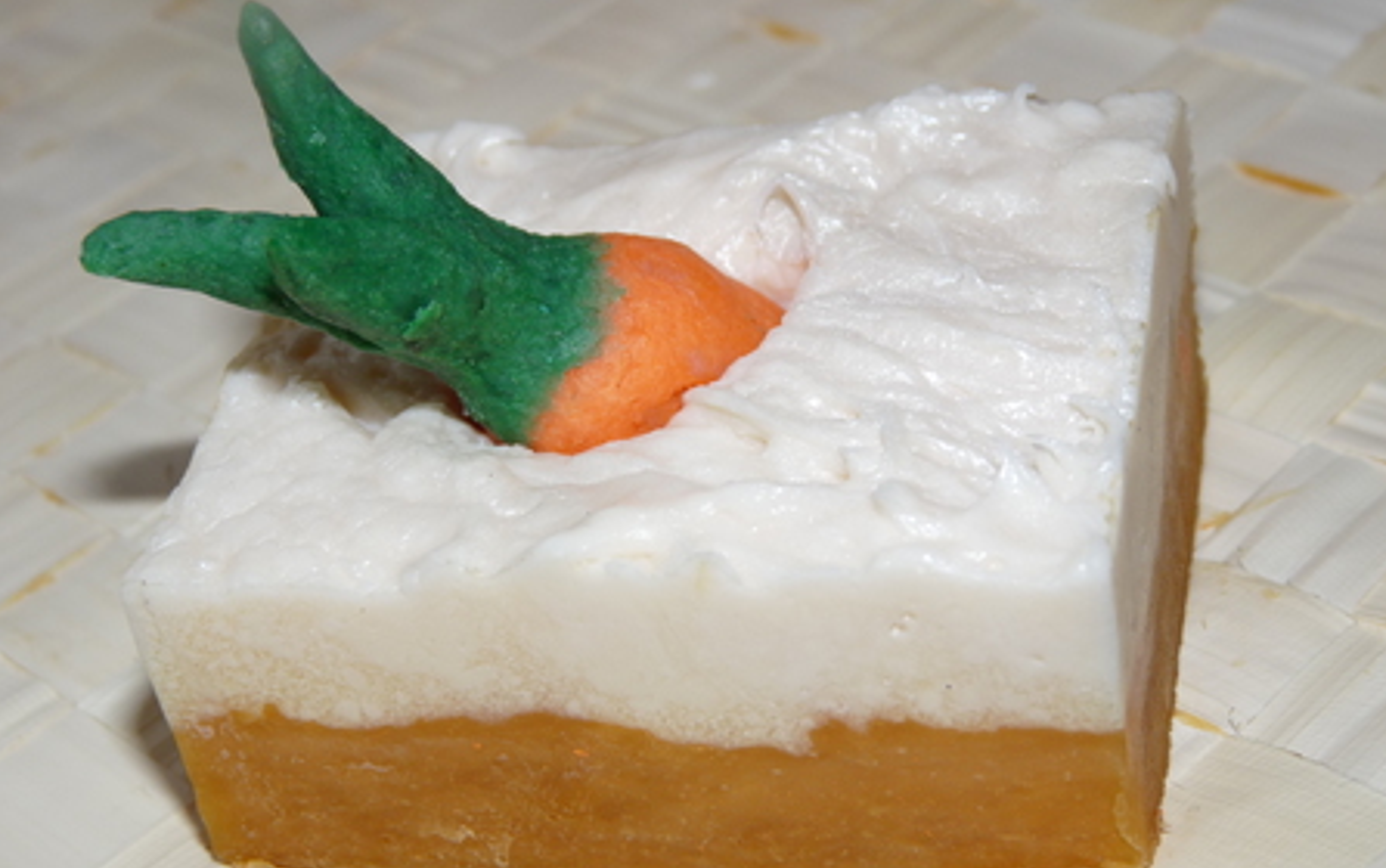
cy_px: 428
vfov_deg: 16.3
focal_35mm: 80
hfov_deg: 25.8
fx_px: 3024
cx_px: 691
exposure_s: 1/80
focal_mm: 13.3
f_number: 3.4
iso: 100
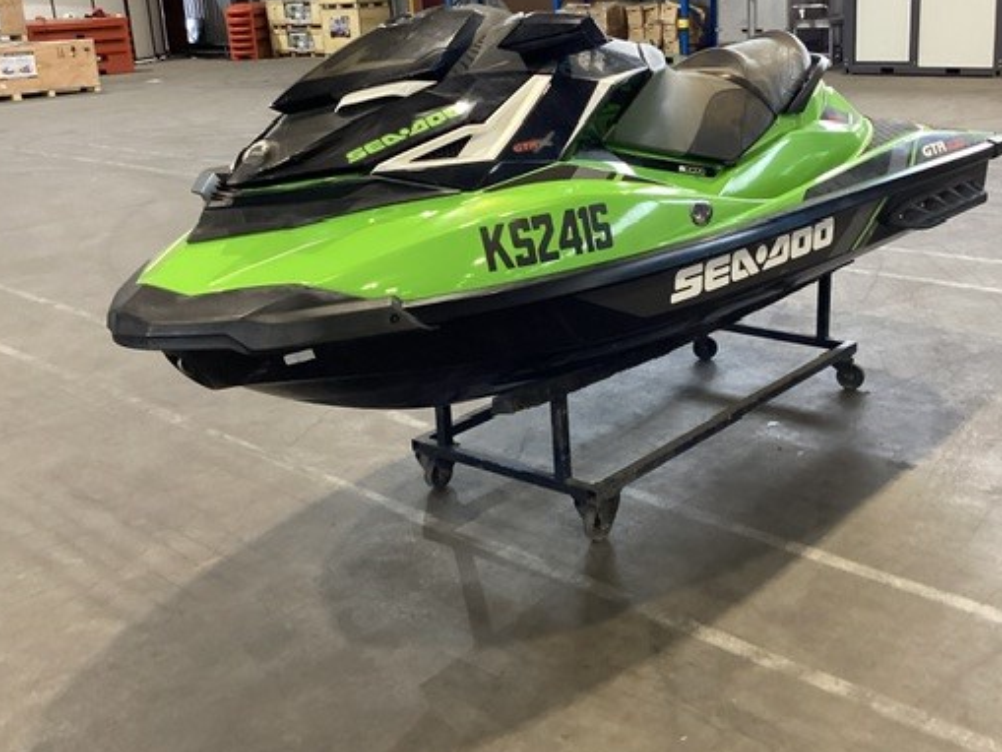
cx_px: 577
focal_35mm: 39
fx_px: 1129
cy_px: 305
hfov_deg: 47.7
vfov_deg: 36.7
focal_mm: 3.3
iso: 400
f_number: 2.4
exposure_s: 1/50
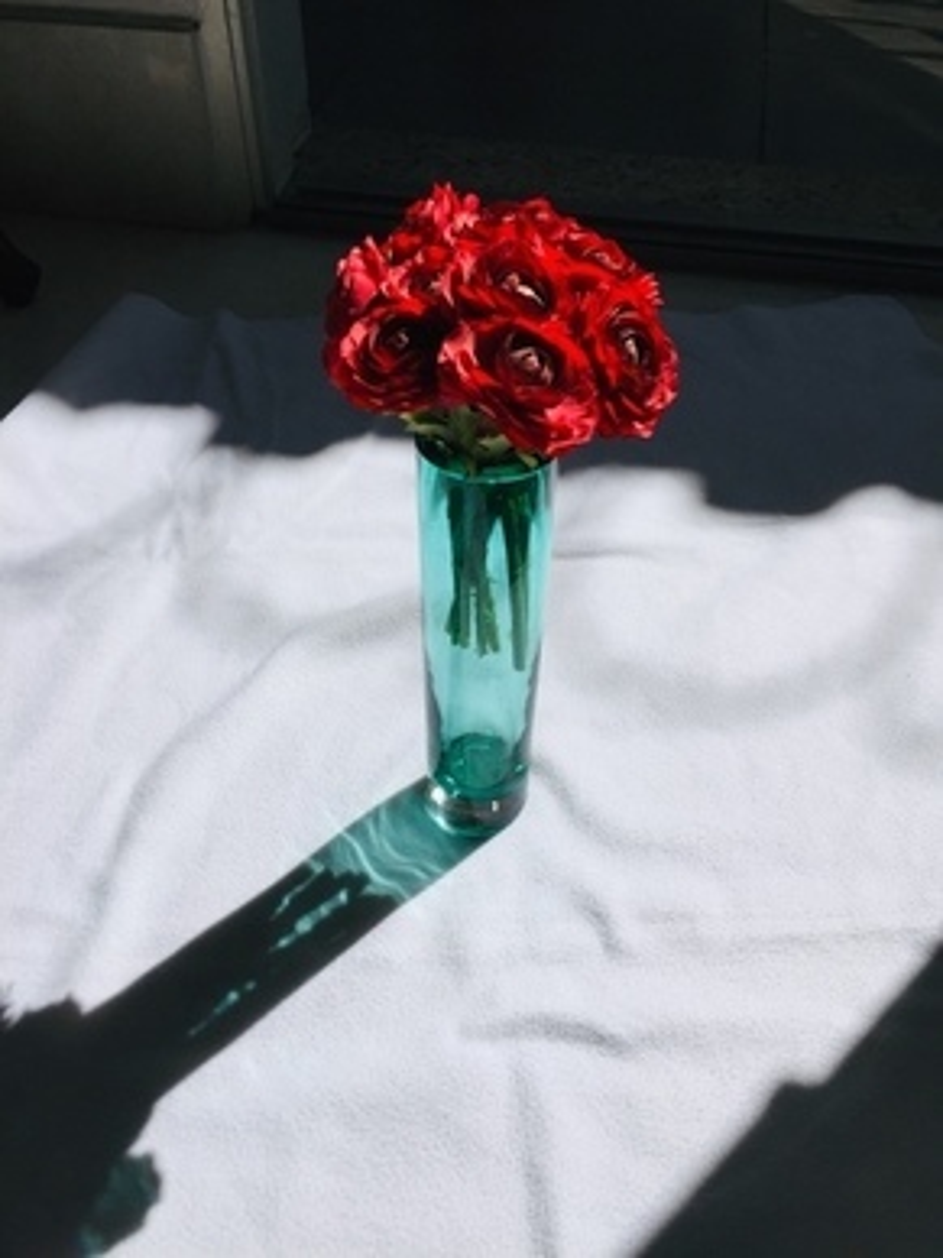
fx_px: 1053
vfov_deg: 61.7
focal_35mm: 29
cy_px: 629
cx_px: 472
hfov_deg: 48.2
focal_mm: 4.15
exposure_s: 1/5650
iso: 32
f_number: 2.2
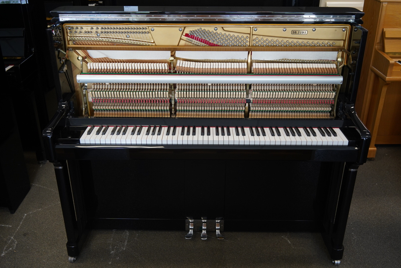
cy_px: 134
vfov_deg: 37.9
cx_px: 200
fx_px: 390
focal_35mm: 35
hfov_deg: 54.4
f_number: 6.3
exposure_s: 1/60
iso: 1000
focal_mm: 35
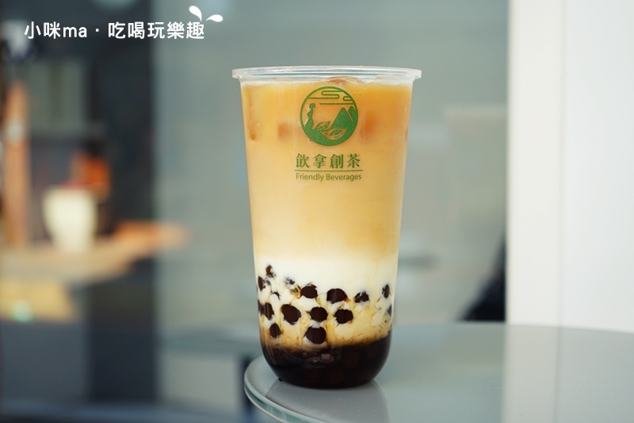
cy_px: 212
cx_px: 317
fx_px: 1004
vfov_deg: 23.8
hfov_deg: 35.1
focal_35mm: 57
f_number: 5
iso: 200
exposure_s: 1/60
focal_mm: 57
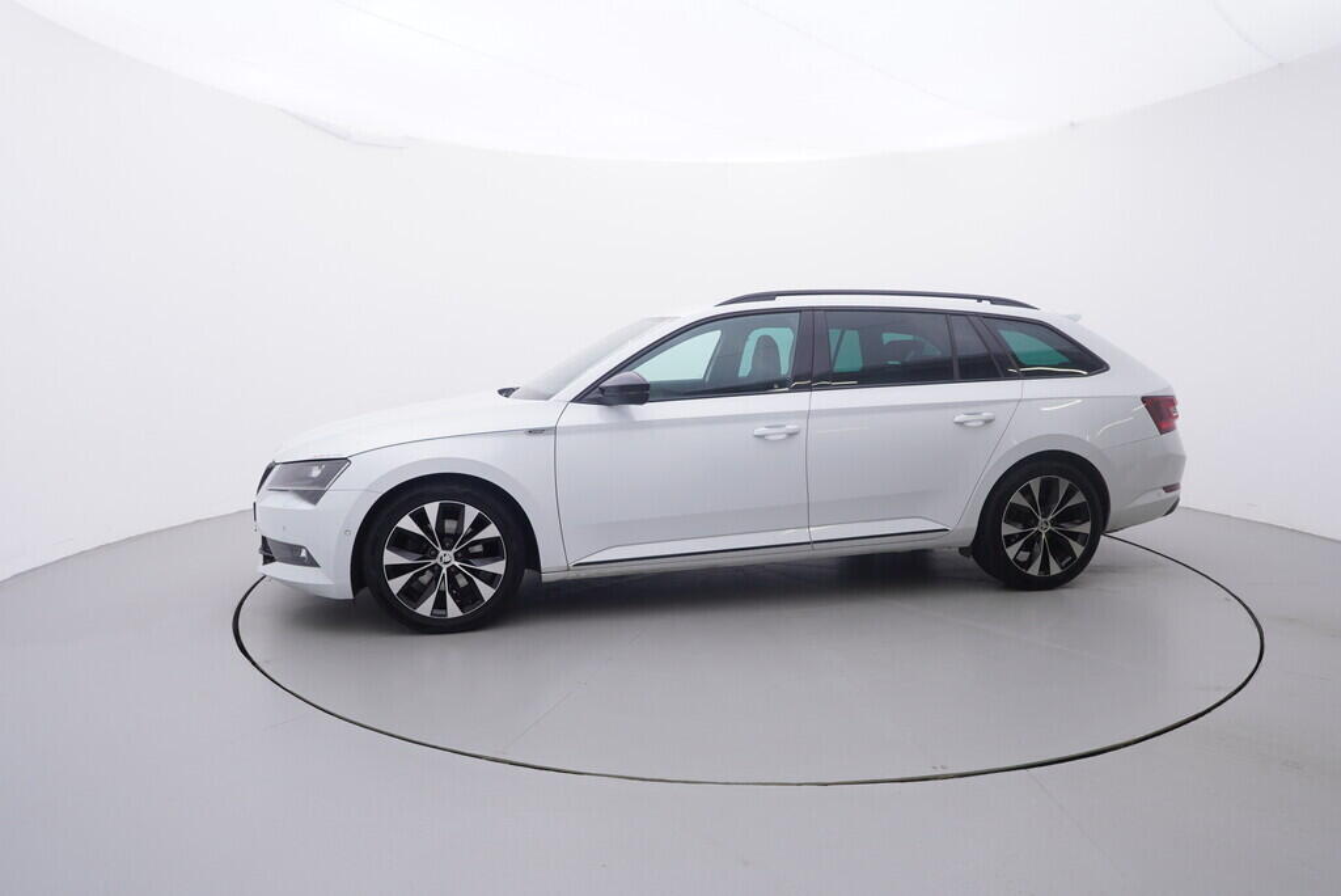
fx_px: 839
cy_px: 448
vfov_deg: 56.2
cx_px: 670
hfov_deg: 77.3
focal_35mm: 22
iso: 200
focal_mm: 15
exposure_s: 1/80
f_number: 5
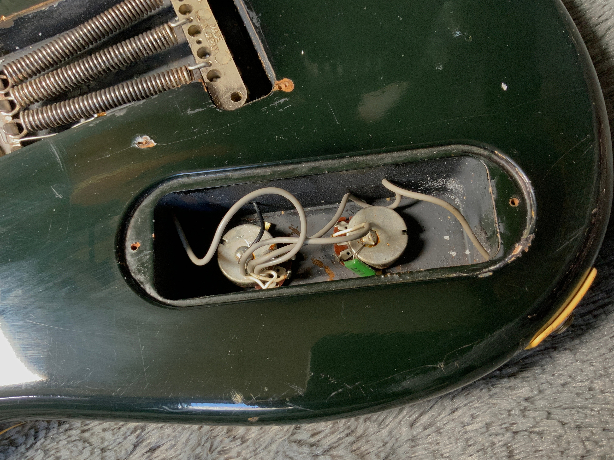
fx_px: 514
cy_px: 230
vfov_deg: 48.2
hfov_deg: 61.7
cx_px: 307
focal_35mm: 29
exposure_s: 1/52
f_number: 1.8
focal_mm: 3
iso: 200
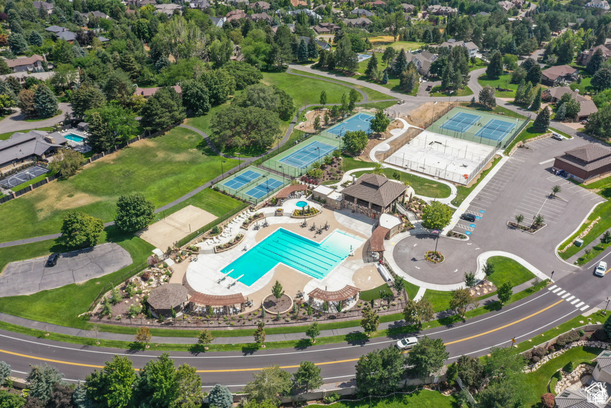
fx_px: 475
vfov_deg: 46.4
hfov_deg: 65.5
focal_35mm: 28
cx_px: 306
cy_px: 204
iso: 100
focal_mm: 10.26
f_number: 7.1
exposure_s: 1/200
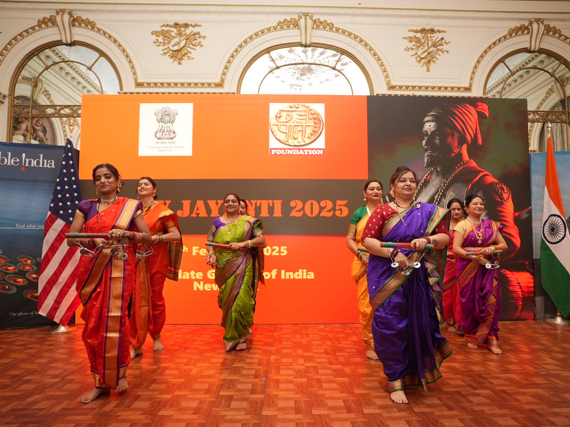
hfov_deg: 76.4
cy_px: 229
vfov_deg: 61.0
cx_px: 294
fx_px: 362
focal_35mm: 22
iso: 800
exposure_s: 1/160
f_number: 2.8
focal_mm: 19
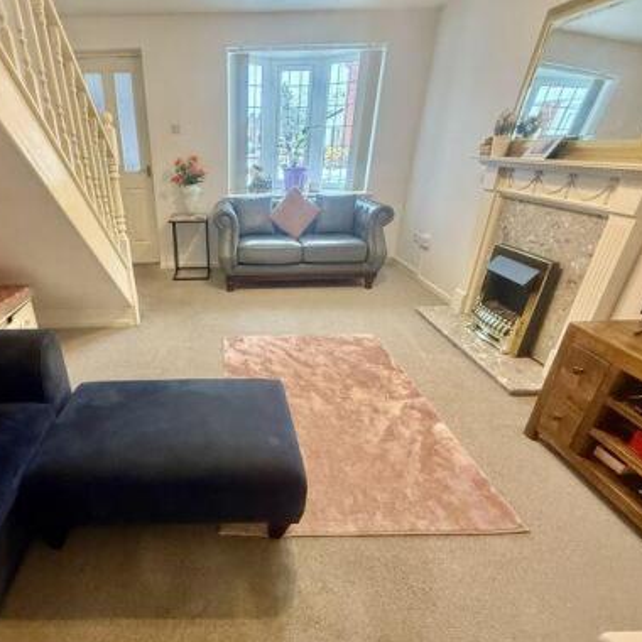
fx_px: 399
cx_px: 224
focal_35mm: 19
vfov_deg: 77.6
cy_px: 340
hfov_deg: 75.7
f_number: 2.2
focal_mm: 2.22
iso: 500
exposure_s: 1/50
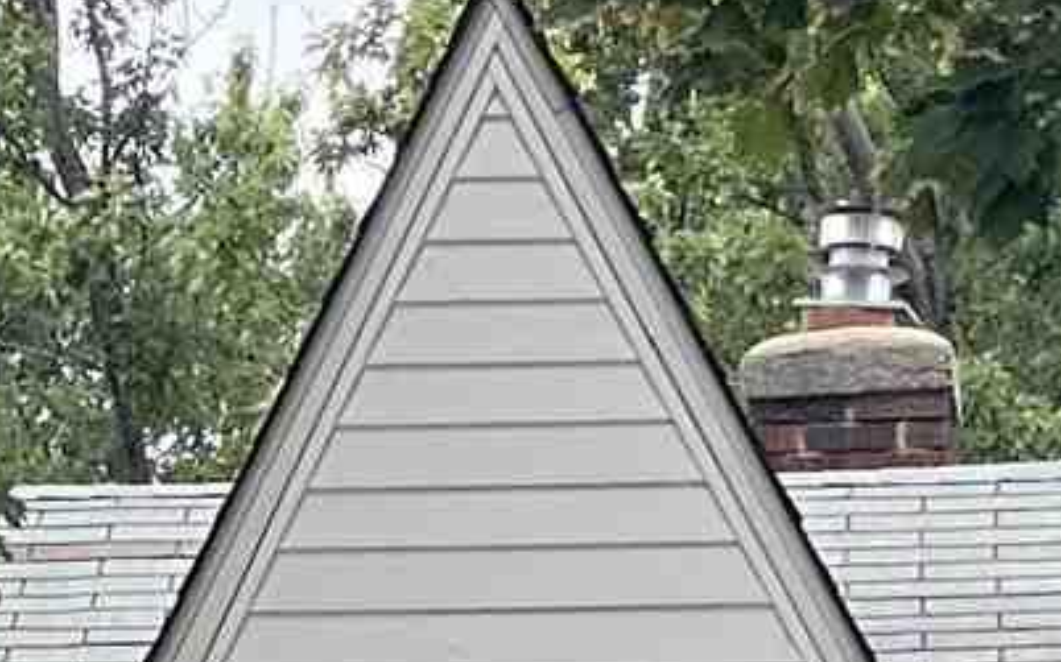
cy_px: 2094
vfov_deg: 3.1
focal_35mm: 421
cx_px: 343
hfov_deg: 5.0
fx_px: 12170
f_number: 2
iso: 20
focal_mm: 6
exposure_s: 1/292
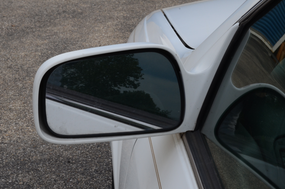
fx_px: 842
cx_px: 158
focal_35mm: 107
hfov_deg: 19.2
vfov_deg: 12.8
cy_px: 121
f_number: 25
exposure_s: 1/80
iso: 400
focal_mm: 55
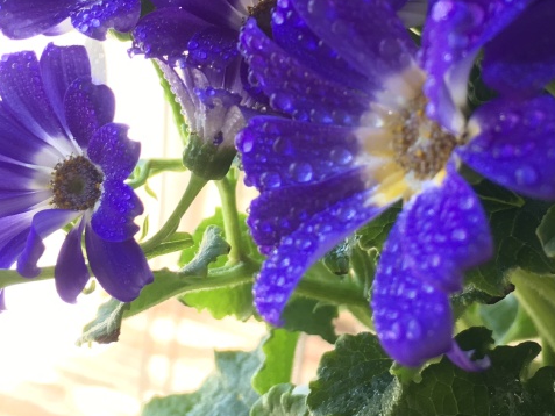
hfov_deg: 26.6
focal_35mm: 73
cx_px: 316
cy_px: 63
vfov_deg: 19.9
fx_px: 1171
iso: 50
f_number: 2.2
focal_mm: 4.15
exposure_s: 1/30
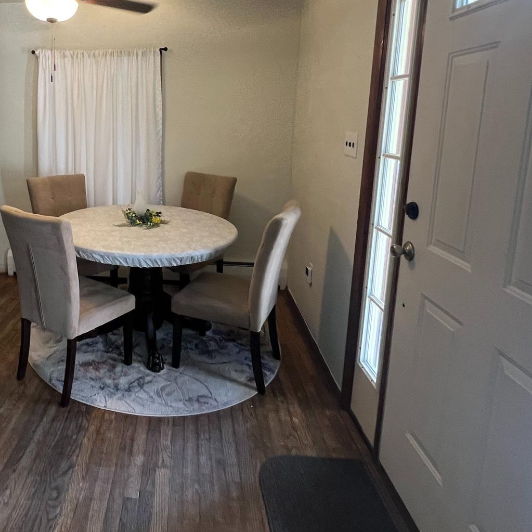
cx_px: 129
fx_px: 400
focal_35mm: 23
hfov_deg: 63.1
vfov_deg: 65.7
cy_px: 182
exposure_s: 1/60
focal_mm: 1.57
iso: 400
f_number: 1.8
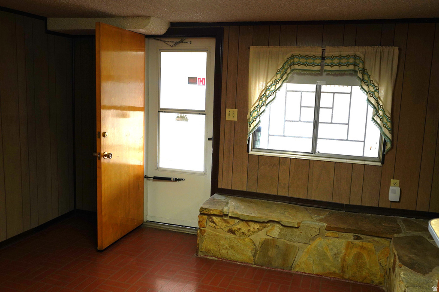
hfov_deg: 58.8
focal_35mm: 32
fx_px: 390
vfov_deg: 41.1
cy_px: 146
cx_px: 220
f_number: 3.5
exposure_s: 1/160
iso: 1600
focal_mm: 32
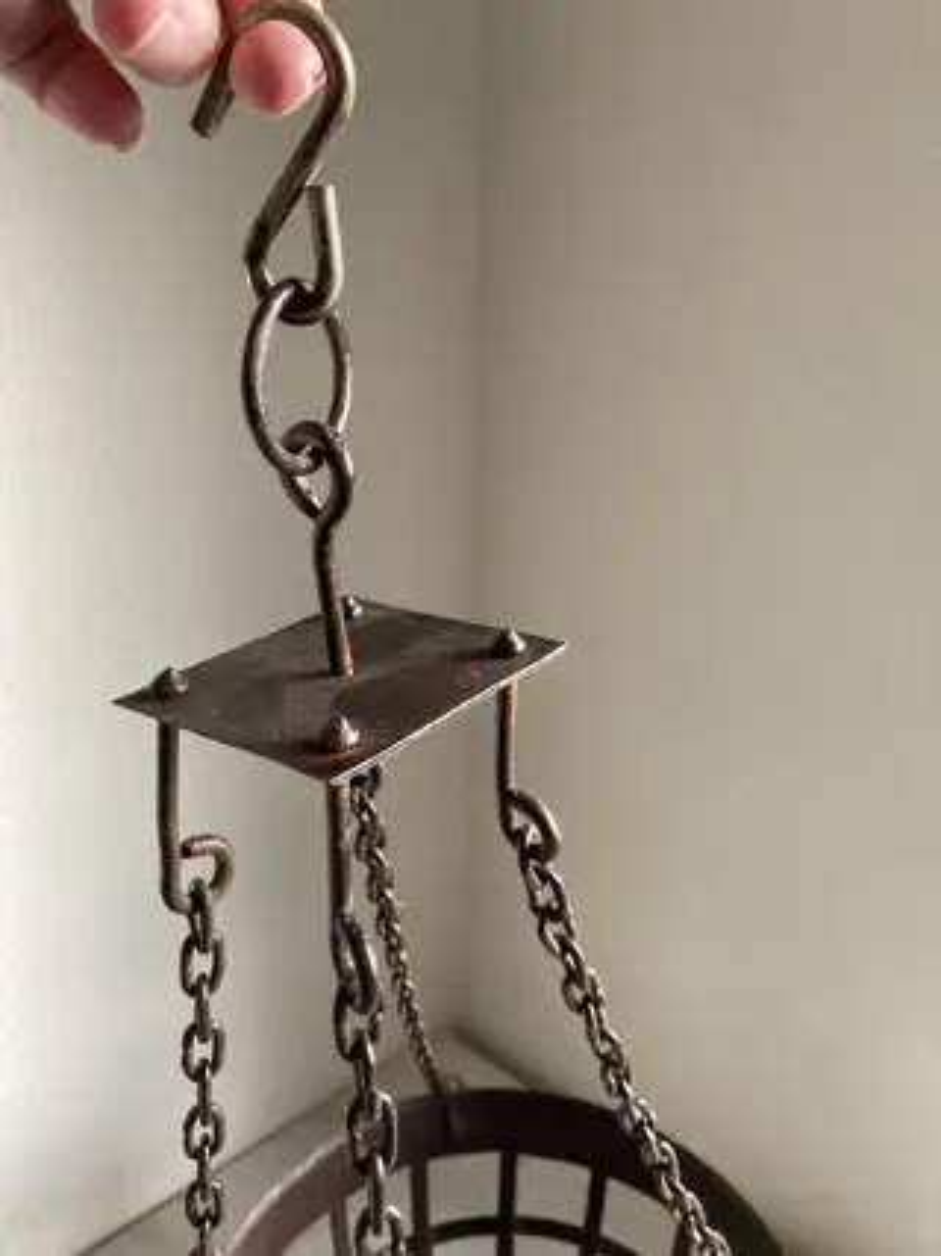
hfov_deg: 49.7
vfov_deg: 63.5
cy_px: 628
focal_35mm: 28
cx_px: 470
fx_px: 1015
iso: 160
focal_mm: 3.99
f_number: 1.8
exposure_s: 1/60
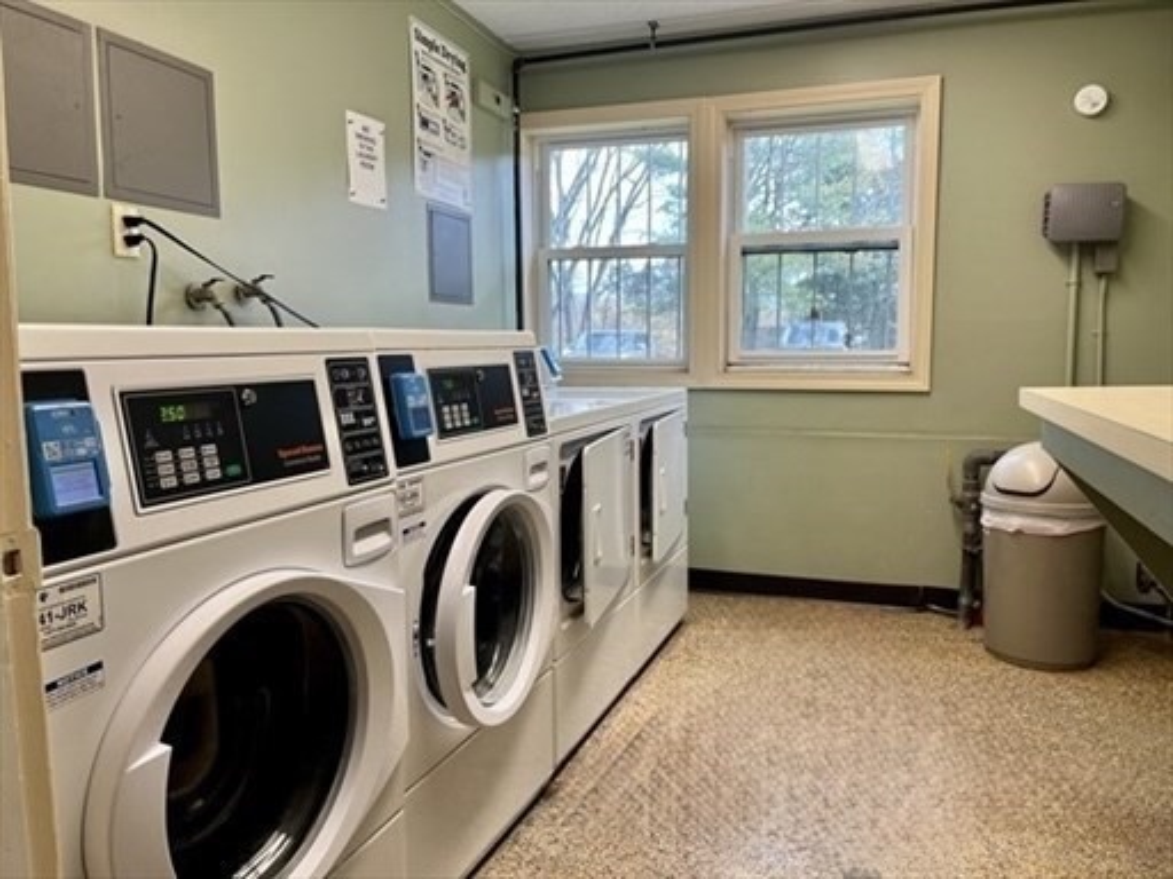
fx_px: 881
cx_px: 586
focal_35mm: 26
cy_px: 440
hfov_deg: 67.3
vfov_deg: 53.1
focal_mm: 5.1
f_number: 1.6
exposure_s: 1/61
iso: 40
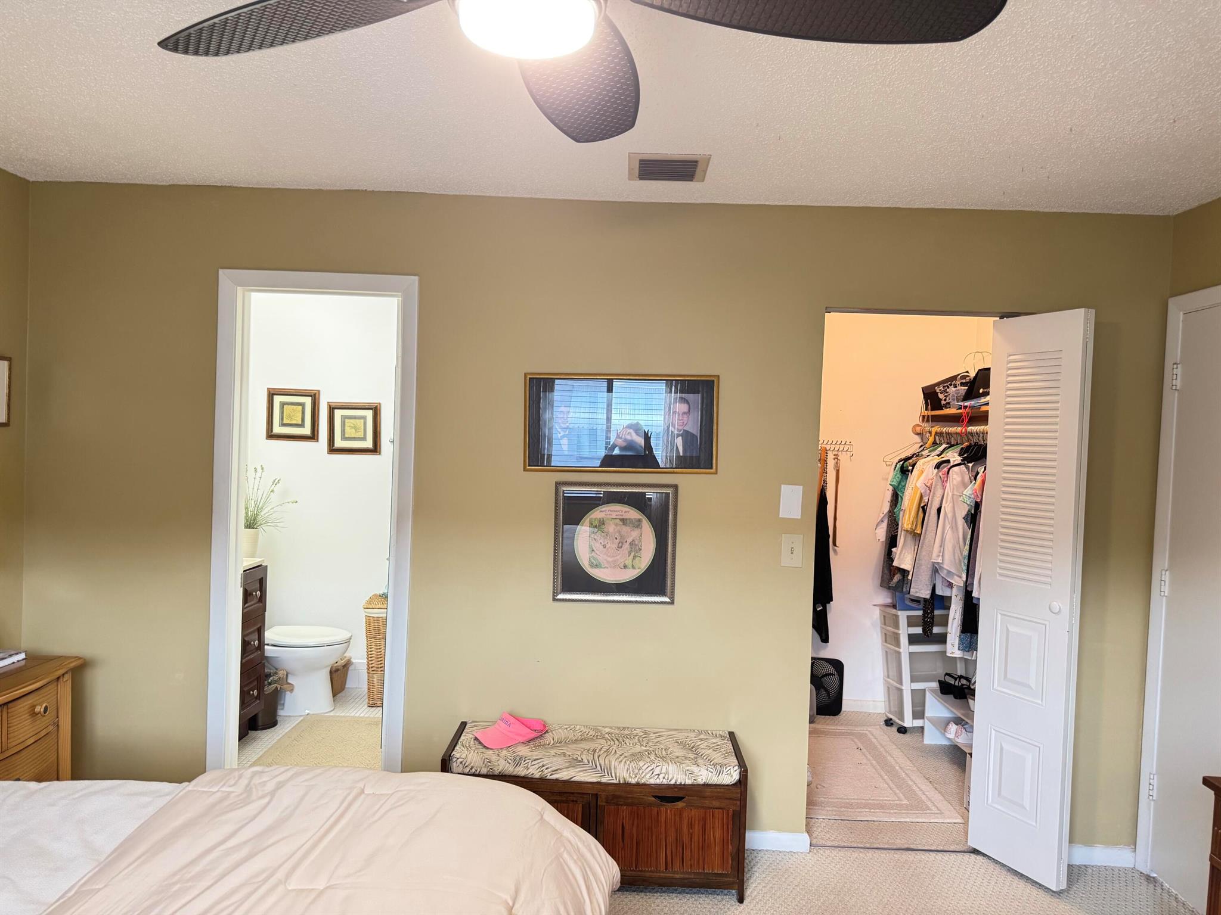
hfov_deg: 71.6
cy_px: 458
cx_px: 610
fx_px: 847
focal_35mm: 24
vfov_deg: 56.8
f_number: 1.78
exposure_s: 1/59
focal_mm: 6.76
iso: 320
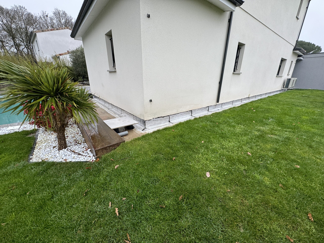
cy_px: 122
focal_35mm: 14
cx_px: 162
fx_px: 131
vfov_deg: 85.7
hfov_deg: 102.1
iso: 100
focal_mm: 2.22
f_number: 2.2
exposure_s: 1/99
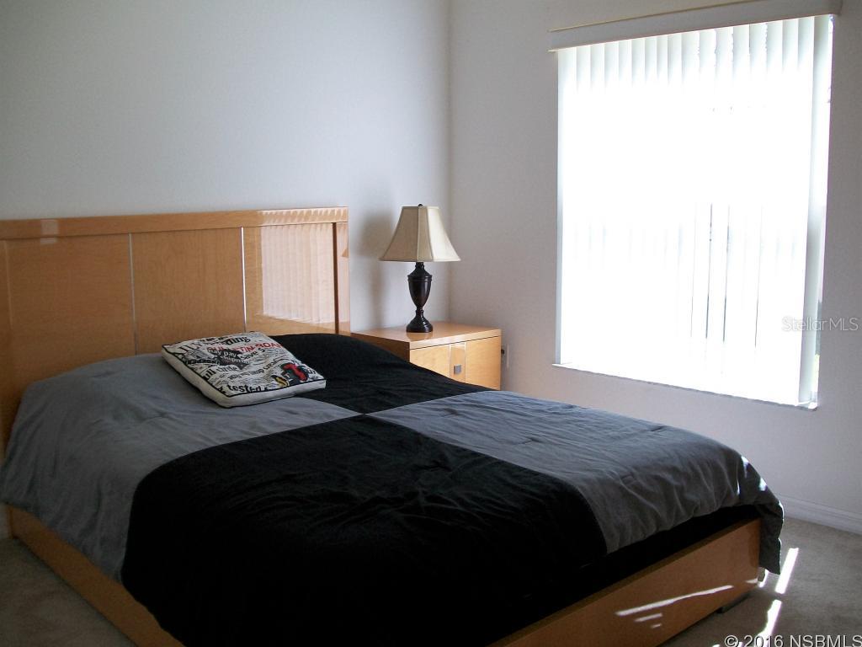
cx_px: 431
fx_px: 896
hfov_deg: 51.4
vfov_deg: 39.7
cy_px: 324
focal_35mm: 36
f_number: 2.7
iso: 64
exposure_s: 1/125
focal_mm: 6
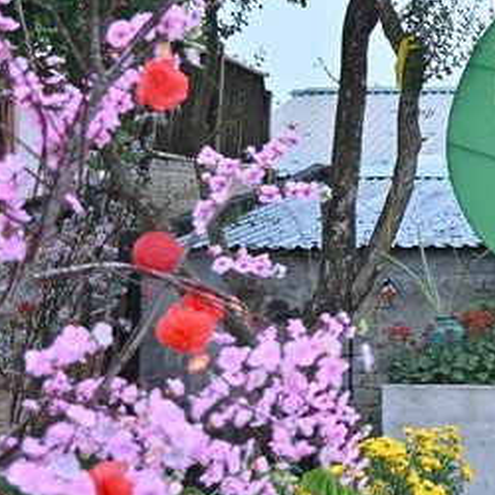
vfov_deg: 20.5
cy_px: 152
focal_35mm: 84
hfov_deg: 19.4
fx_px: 1359
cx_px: 606
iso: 640
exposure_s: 1/100
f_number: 4
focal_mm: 38
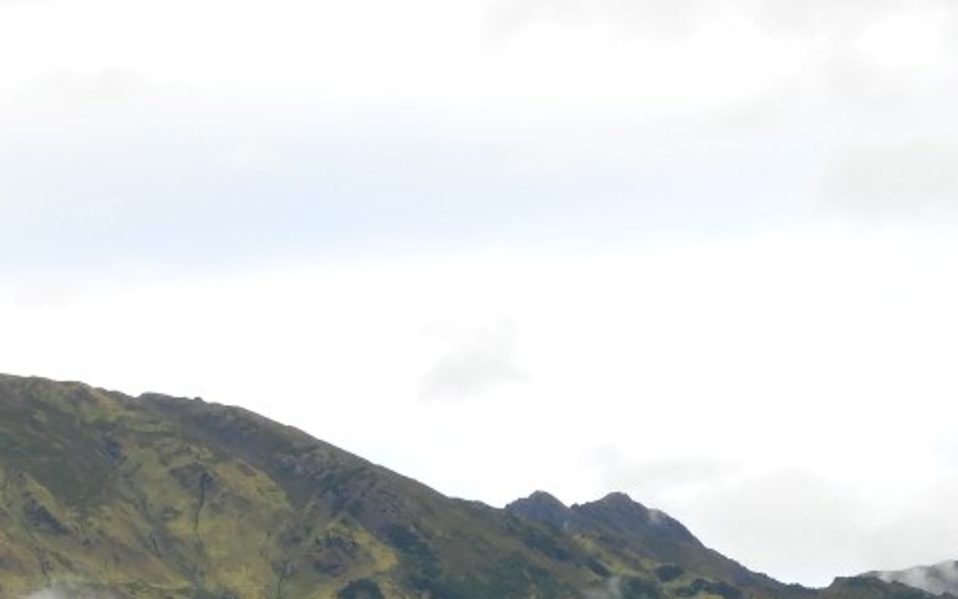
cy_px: 1055
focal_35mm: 193
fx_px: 5040
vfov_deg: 6.7
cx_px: 367
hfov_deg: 10.9
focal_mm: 10.7
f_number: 4.2
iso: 100
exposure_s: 1/320
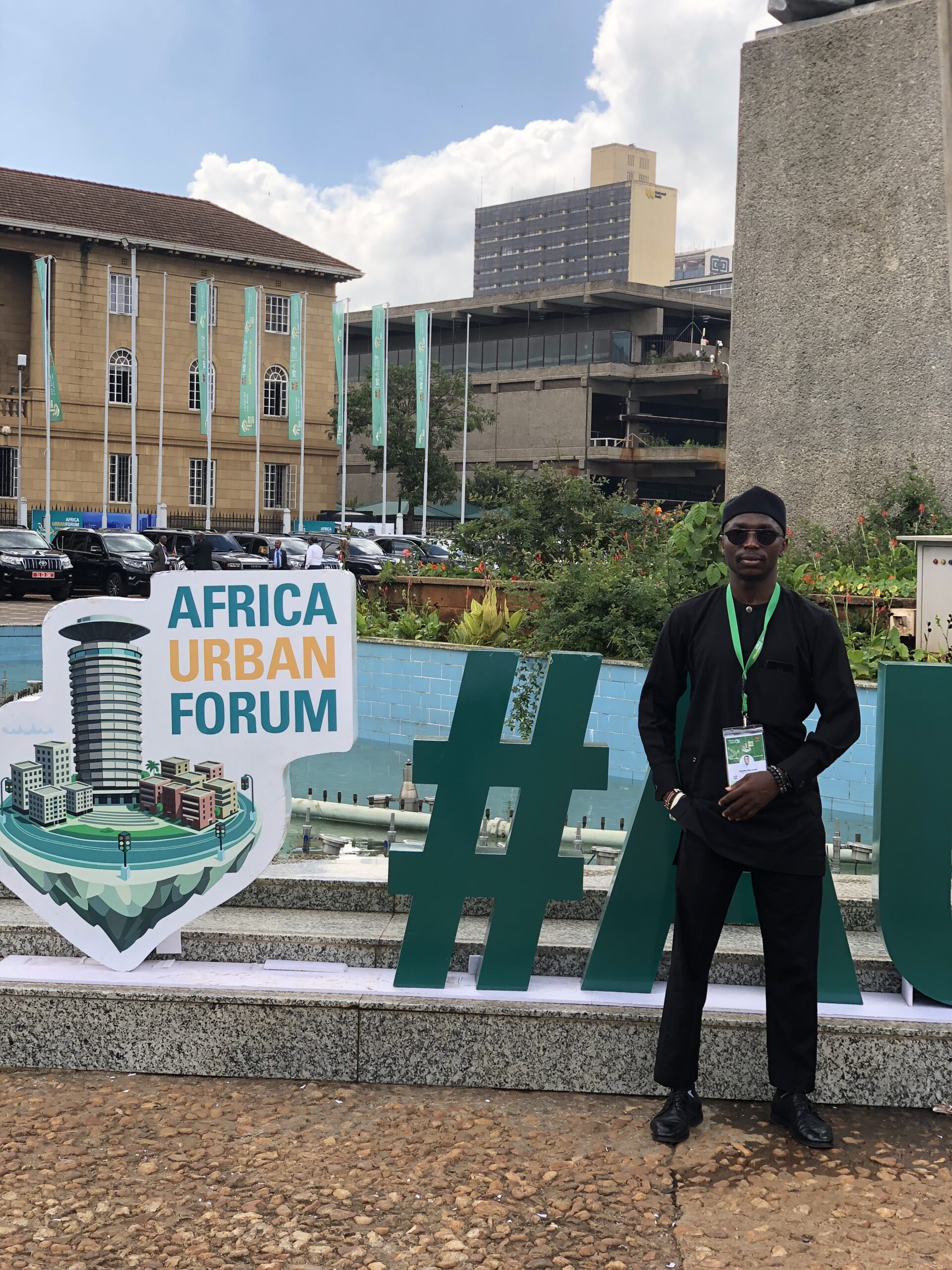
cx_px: 476
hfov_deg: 28.0
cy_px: 635
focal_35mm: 52
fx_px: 1907
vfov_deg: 36.8
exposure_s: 1/355
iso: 16
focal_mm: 6
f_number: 2.4
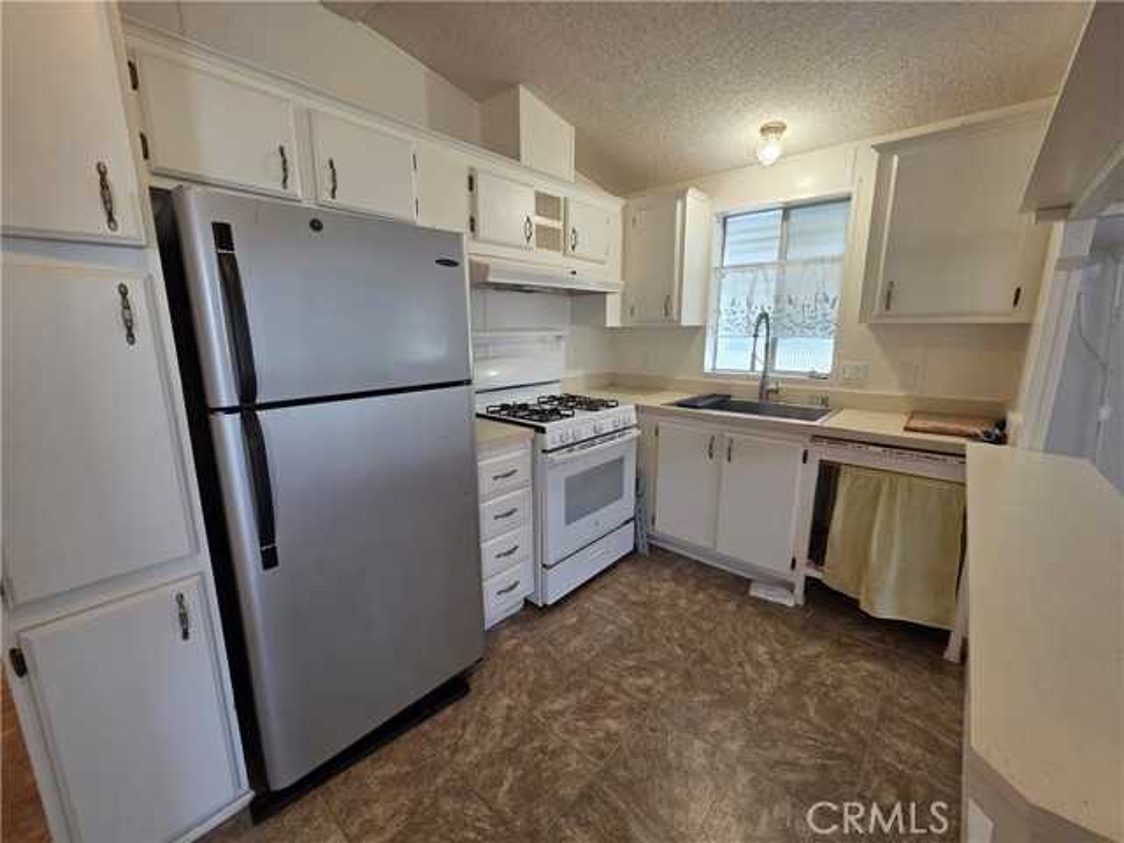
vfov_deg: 89.9
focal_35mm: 13
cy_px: 422
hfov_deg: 106.2
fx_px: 422
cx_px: 562
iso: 160
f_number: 1.9
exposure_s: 1/120
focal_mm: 2.2
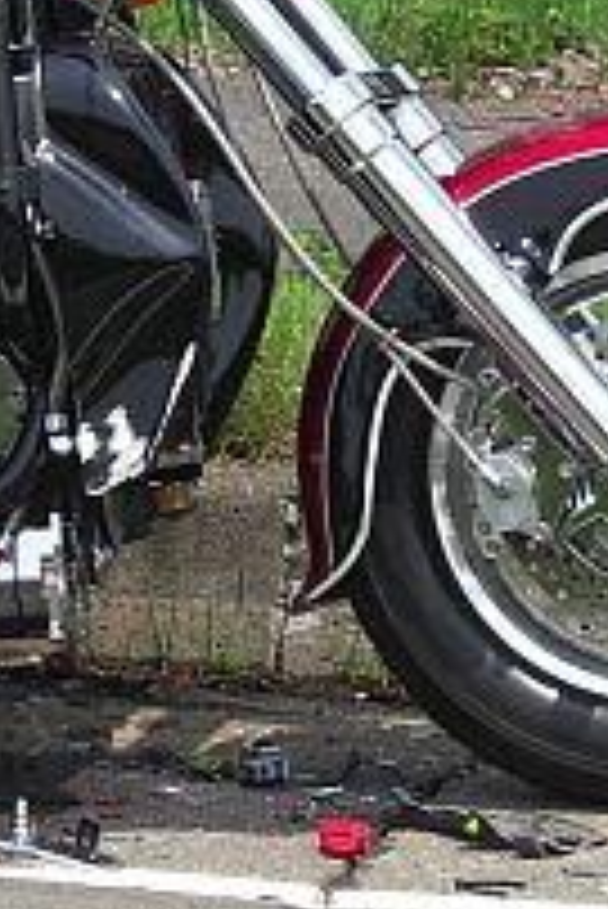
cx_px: -383
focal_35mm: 408
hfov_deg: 3.4
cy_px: 4
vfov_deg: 5.0
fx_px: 10318
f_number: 10
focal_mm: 32.1
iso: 100
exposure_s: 1/100
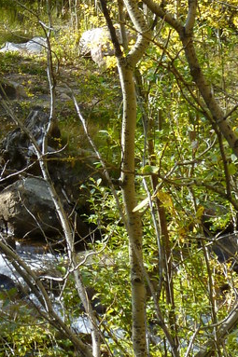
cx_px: -155
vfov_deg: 13.8
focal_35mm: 146
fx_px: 1449
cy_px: -31
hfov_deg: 9.1
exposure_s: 1/100
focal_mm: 7.6
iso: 80
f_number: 4.1
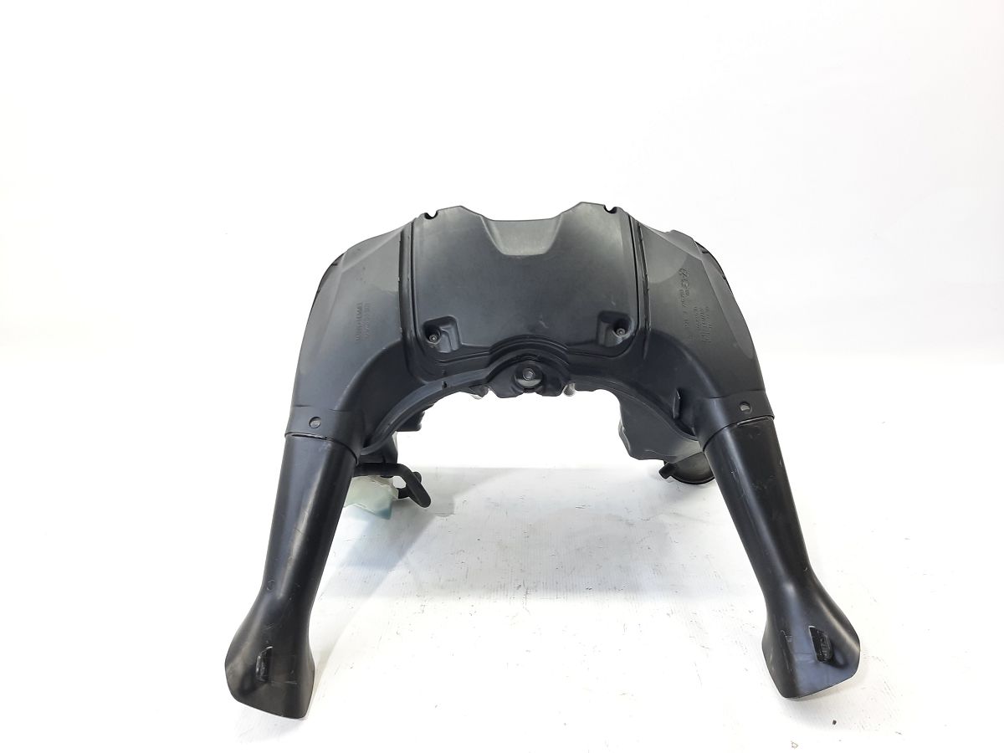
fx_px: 725
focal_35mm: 25
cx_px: 502
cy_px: 376
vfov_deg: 54.9
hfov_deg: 69.4
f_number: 2
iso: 125
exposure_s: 1/50
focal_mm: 4.6
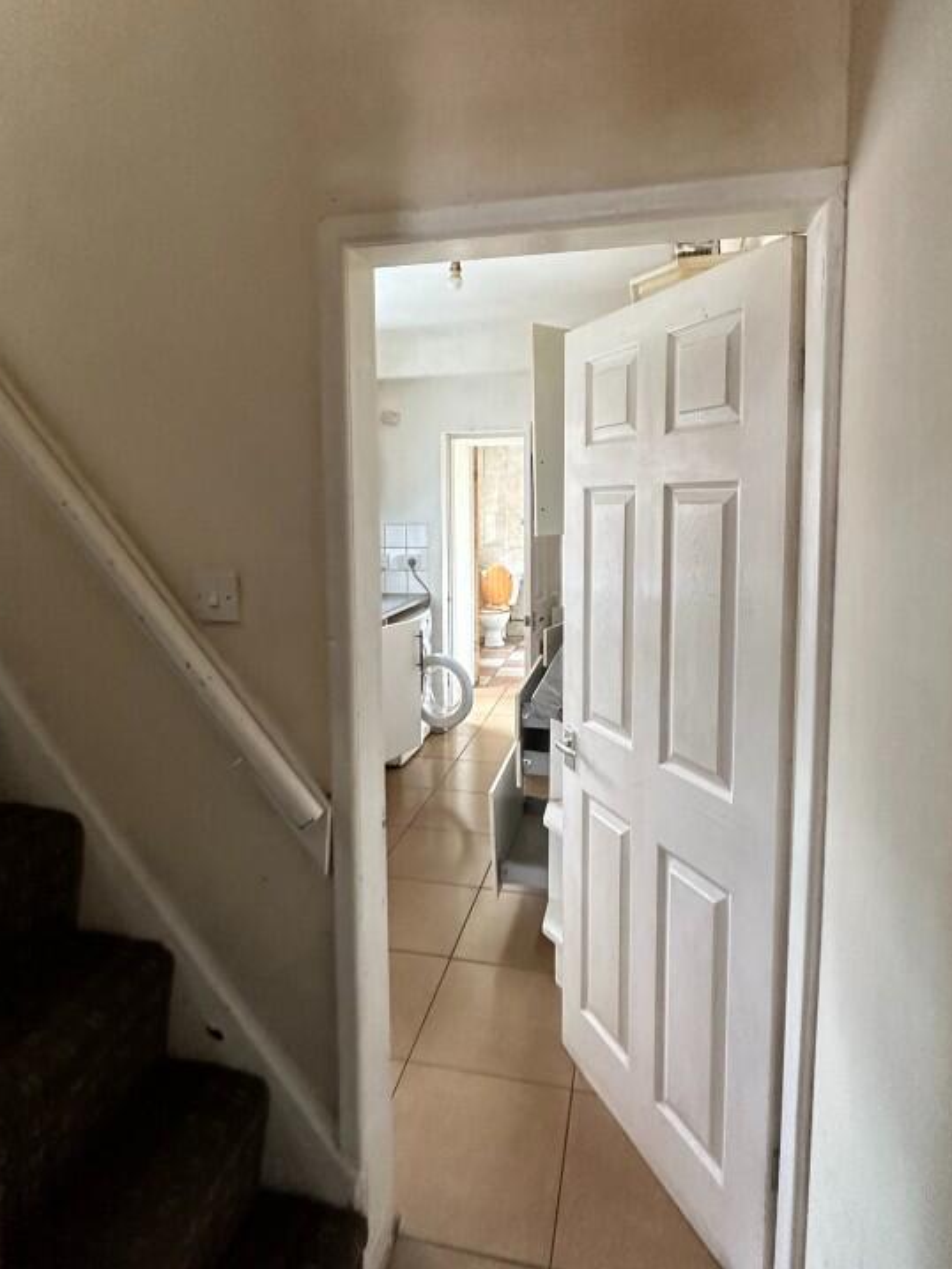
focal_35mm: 20
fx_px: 733
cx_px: 481
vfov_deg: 81.4
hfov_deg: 66.0
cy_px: 563
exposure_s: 1/79
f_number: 2.2
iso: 320
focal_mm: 2.22
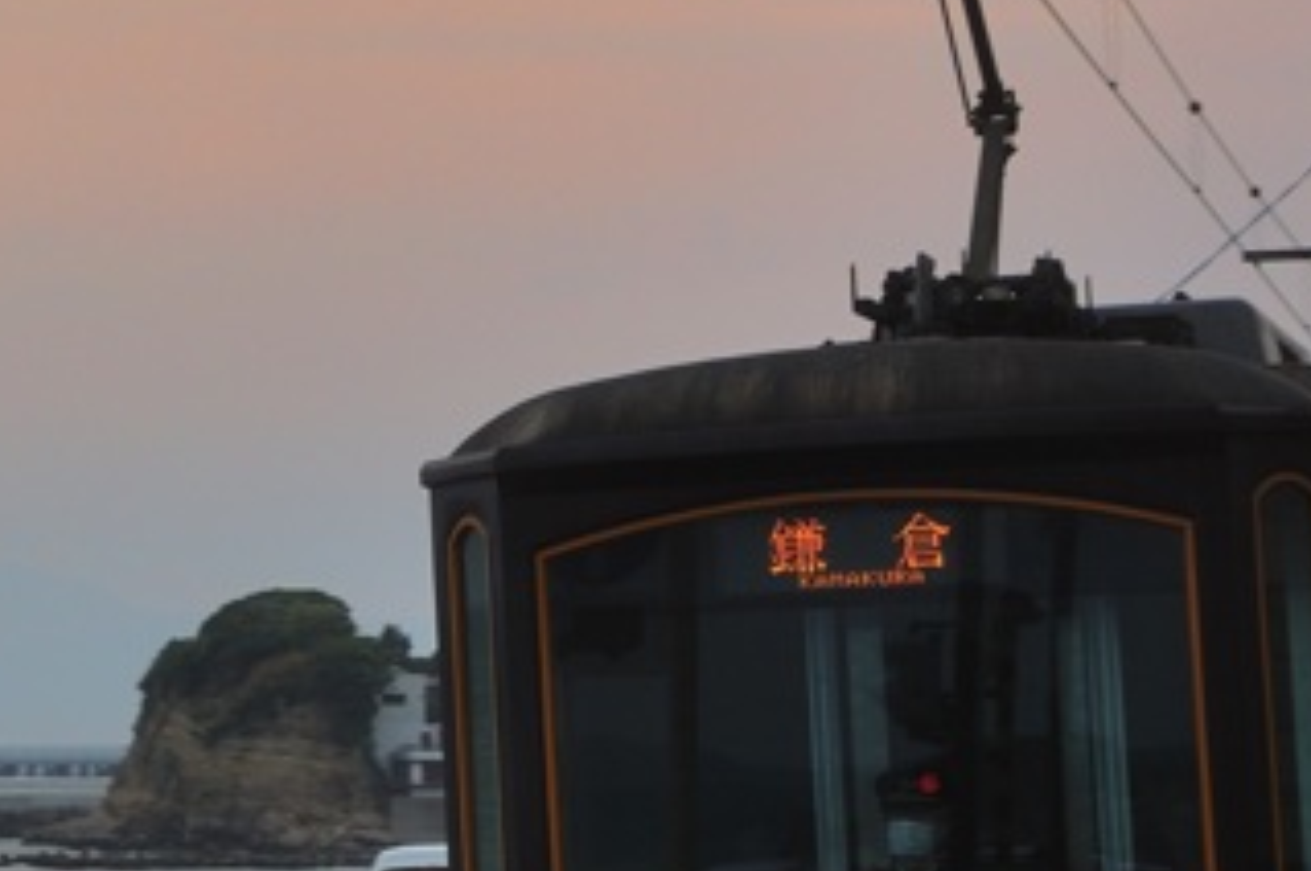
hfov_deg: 11.9
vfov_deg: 8.1
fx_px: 6134
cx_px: -407
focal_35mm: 169
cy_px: 419
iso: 200
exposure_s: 1/100
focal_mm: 35
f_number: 8
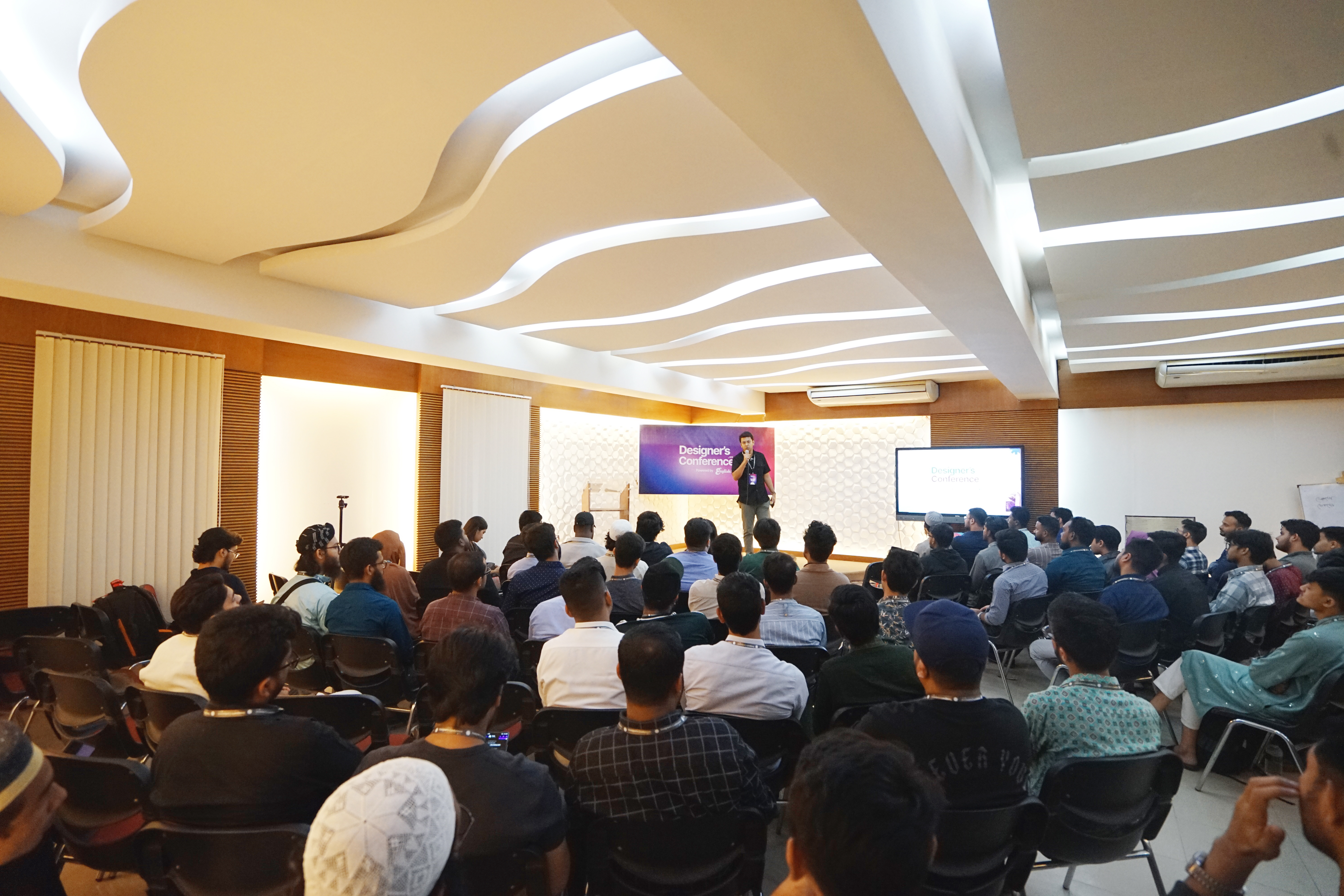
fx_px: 597
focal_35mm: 16
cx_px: 672
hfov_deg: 96.7
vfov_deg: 73.7
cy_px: 448
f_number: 4
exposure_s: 1/100
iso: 4000
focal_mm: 16
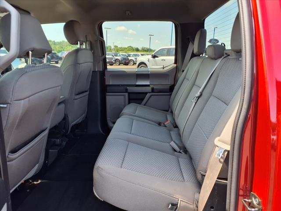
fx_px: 219
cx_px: 140
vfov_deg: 51.4
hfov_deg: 65.3
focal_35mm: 27
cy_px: 106
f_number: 1.9
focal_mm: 3.58
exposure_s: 1/152
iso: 40
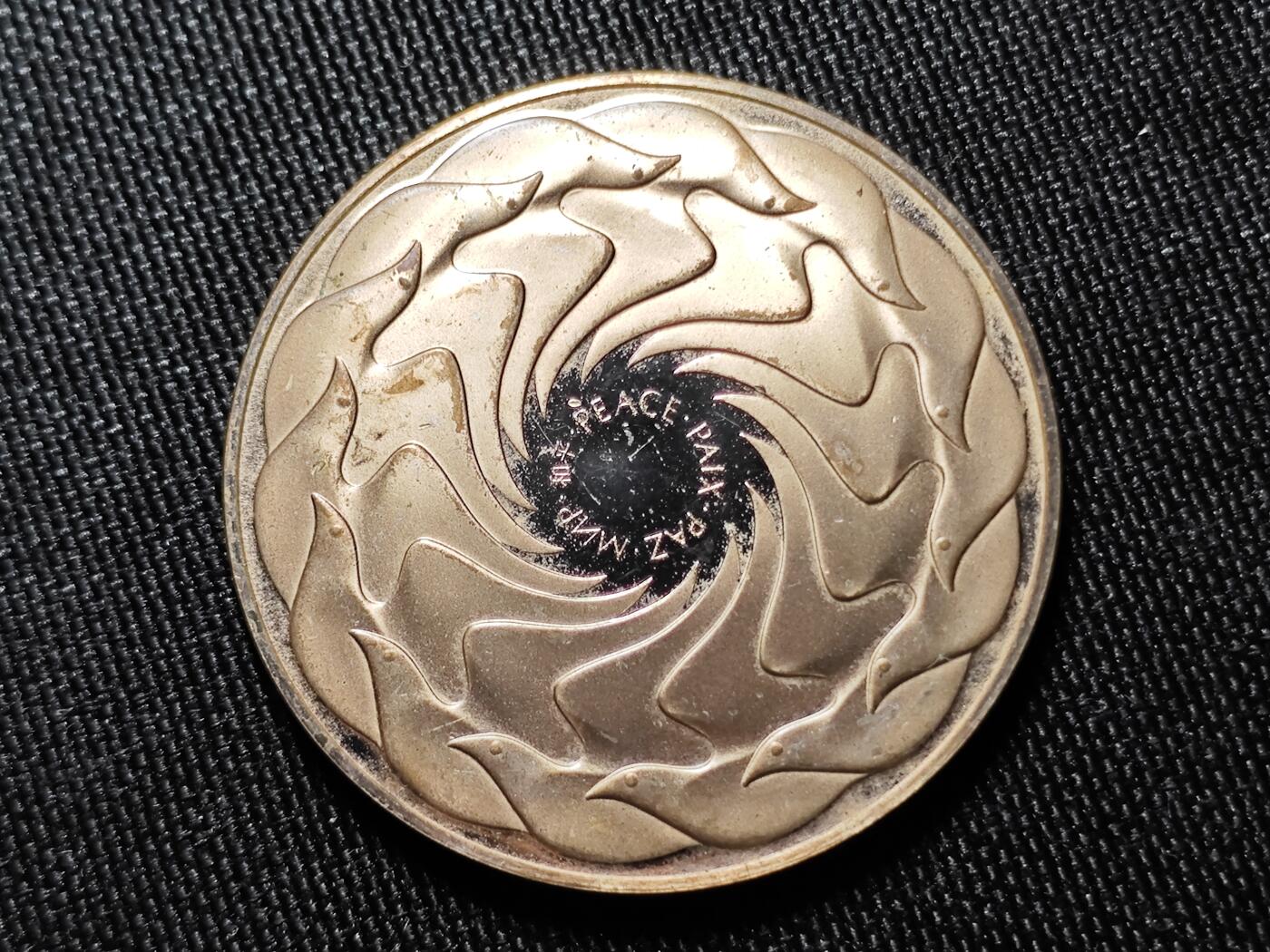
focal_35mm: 76
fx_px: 2788
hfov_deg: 25.7
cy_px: 476
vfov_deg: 19.4
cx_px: 635
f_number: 1.6
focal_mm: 5.84
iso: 80
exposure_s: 1/69
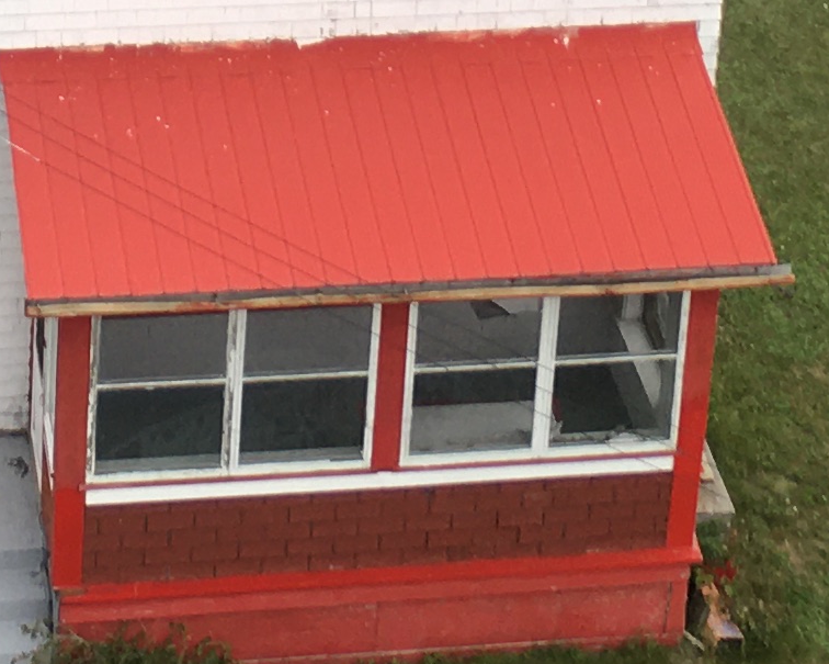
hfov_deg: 12.8
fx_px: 3705
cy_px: -615
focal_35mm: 151
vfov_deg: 9.6
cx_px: 341
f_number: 2.2
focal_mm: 4.15
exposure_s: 1/732
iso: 25
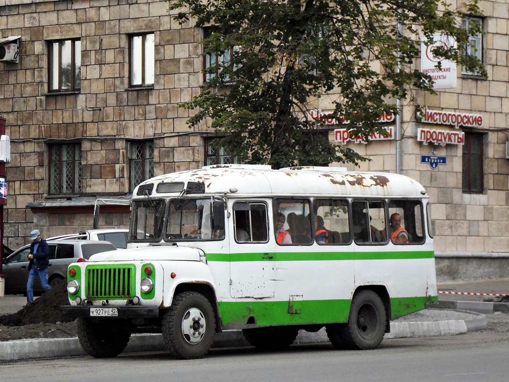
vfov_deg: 11.9
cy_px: 191
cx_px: 254
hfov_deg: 15.8
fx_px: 1838
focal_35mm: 125
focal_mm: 22.5
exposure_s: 1/60
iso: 160
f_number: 6.3
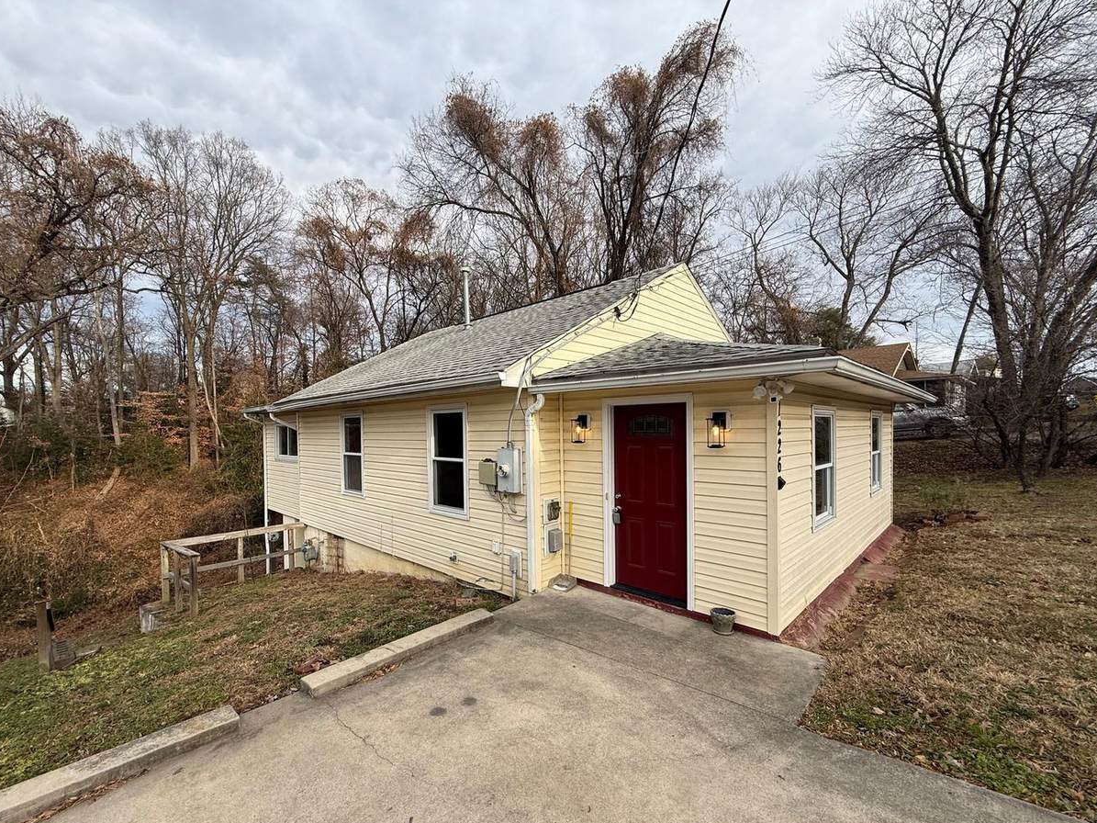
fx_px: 475
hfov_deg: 98.1
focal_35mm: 15
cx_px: 523
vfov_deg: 81.6
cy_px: 440
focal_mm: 2.22
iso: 50
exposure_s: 1/465
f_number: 2.2
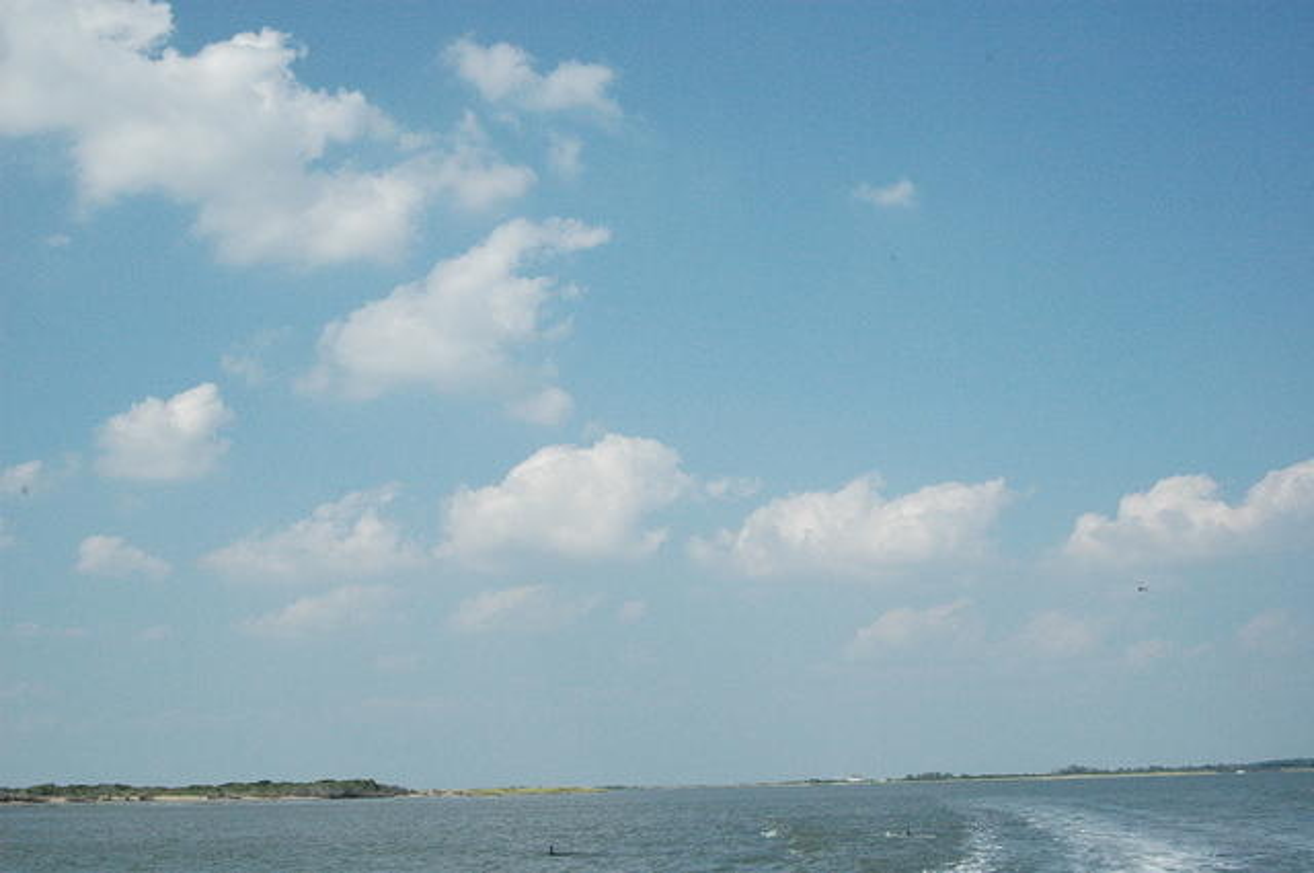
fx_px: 1531
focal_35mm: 42
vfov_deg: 31.8
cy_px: 436
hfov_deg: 46.5
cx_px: 657
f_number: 18
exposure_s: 1/1250
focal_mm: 28
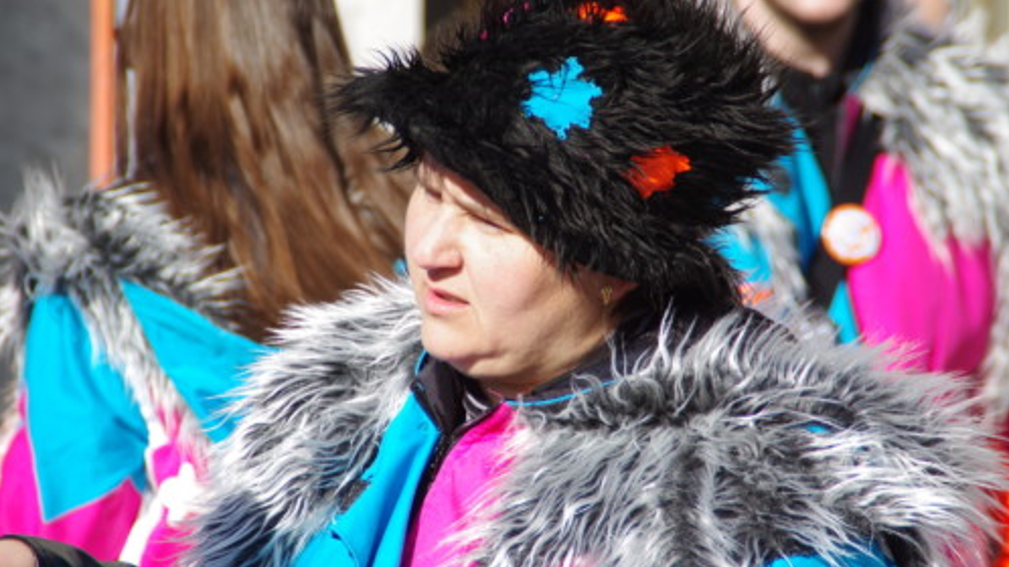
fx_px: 8427
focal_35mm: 315
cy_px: 278
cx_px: 504
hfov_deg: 6.9
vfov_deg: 3.9
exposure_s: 1/250
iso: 100
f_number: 6.3
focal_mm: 200
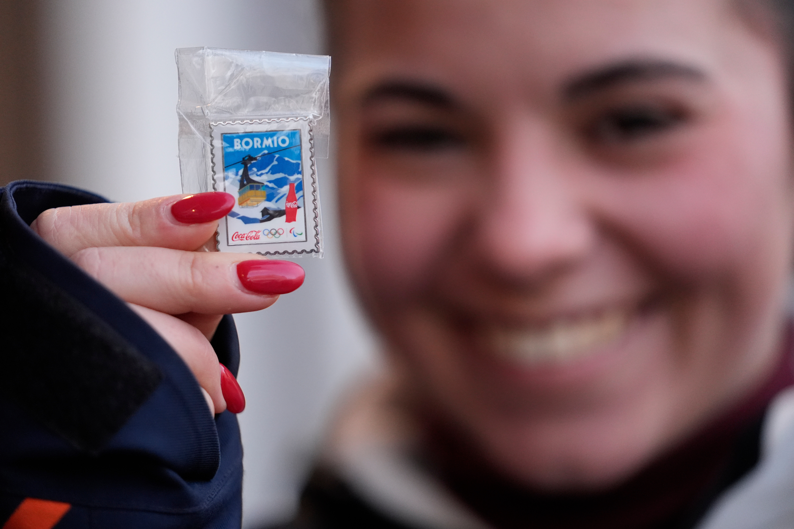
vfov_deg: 7.7
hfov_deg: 11.5
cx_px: 397
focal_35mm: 179
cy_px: 264
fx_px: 3948
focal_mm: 179
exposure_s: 1/1000
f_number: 2.8
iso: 4000
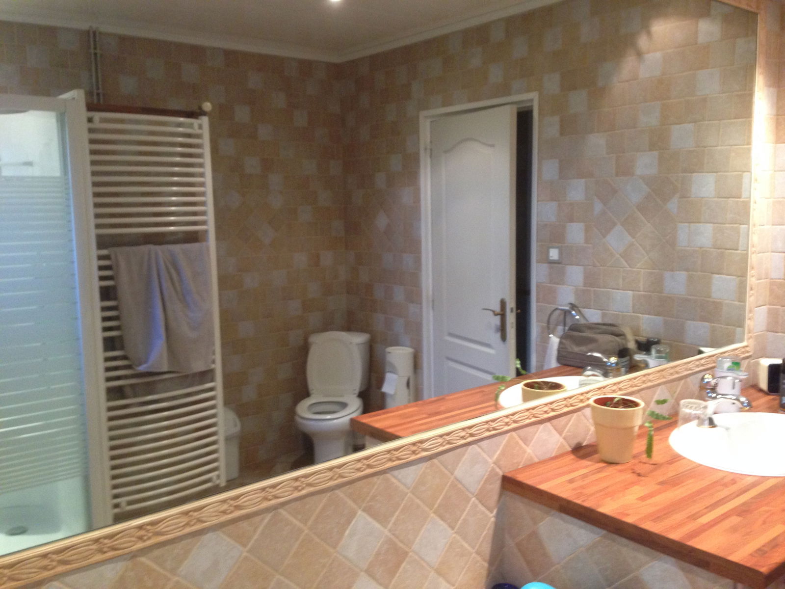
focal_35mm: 33
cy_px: 294
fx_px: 748
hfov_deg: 55.4
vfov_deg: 42.9
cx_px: 392
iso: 200
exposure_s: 1/20
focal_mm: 4.12
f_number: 2.4
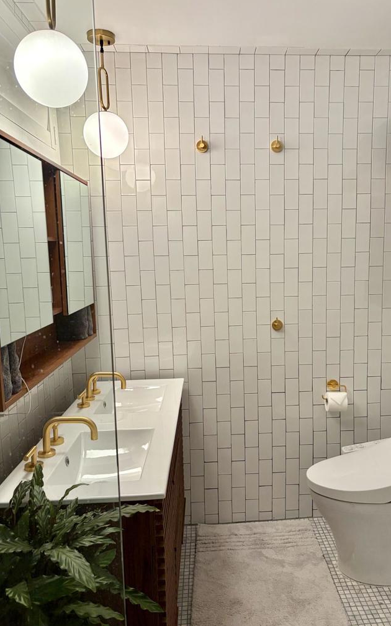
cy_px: 316
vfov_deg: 66.5
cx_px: 237
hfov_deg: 44.3
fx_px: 477
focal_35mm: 28
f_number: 1.6
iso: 160
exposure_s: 1/60
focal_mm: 5.96
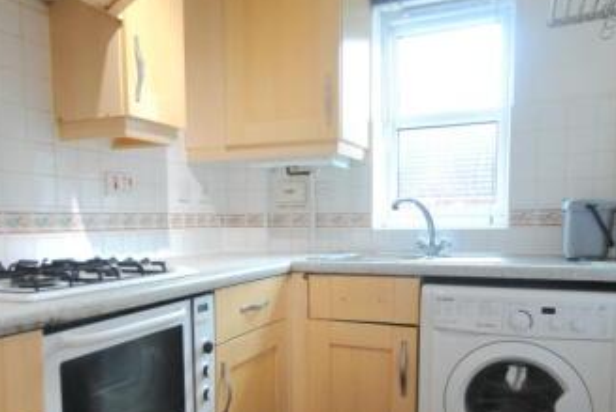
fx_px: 514
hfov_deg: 61.7
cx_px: 272
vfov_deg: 43.1
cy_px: 277
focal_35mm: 30
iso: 450
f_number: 3.5
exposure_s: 1/30
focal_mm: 10
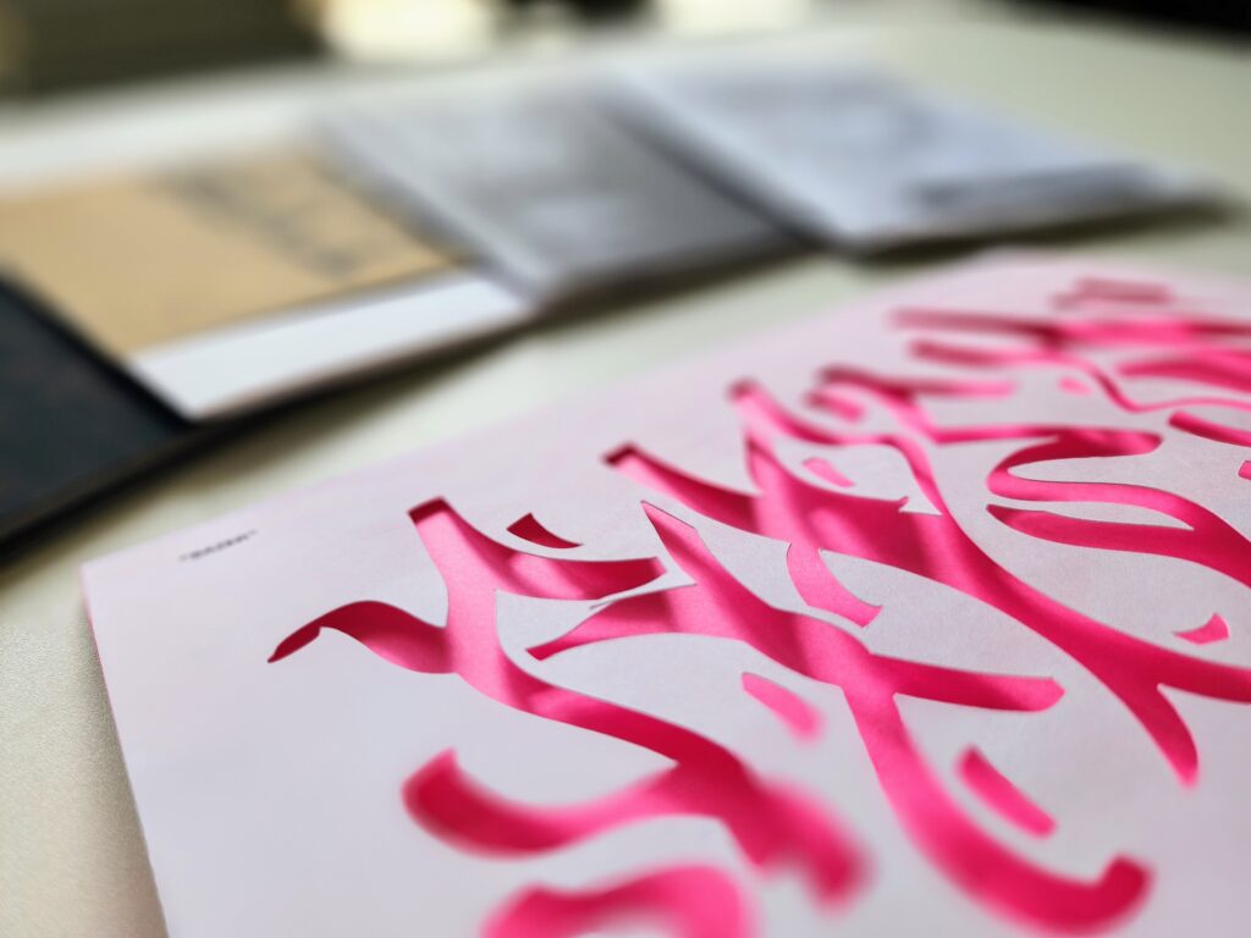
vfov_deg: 58.9
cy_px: 469
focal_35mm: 23
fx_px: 831
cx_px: 626
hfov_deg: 73.9
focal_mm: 6.4
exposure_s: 1/120
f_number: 1.8
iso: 25
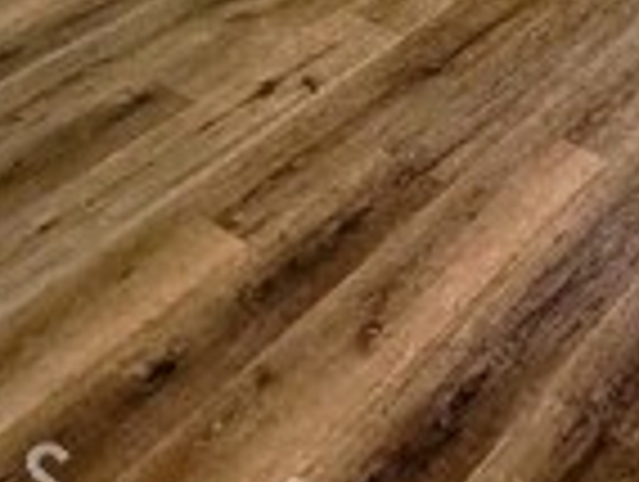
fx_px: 1165
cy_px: -532
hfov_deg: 29.7
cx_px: 549
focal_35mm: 63
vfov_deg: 16.5
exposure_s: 1/100
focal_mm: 2.22
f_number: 2.2
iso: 100
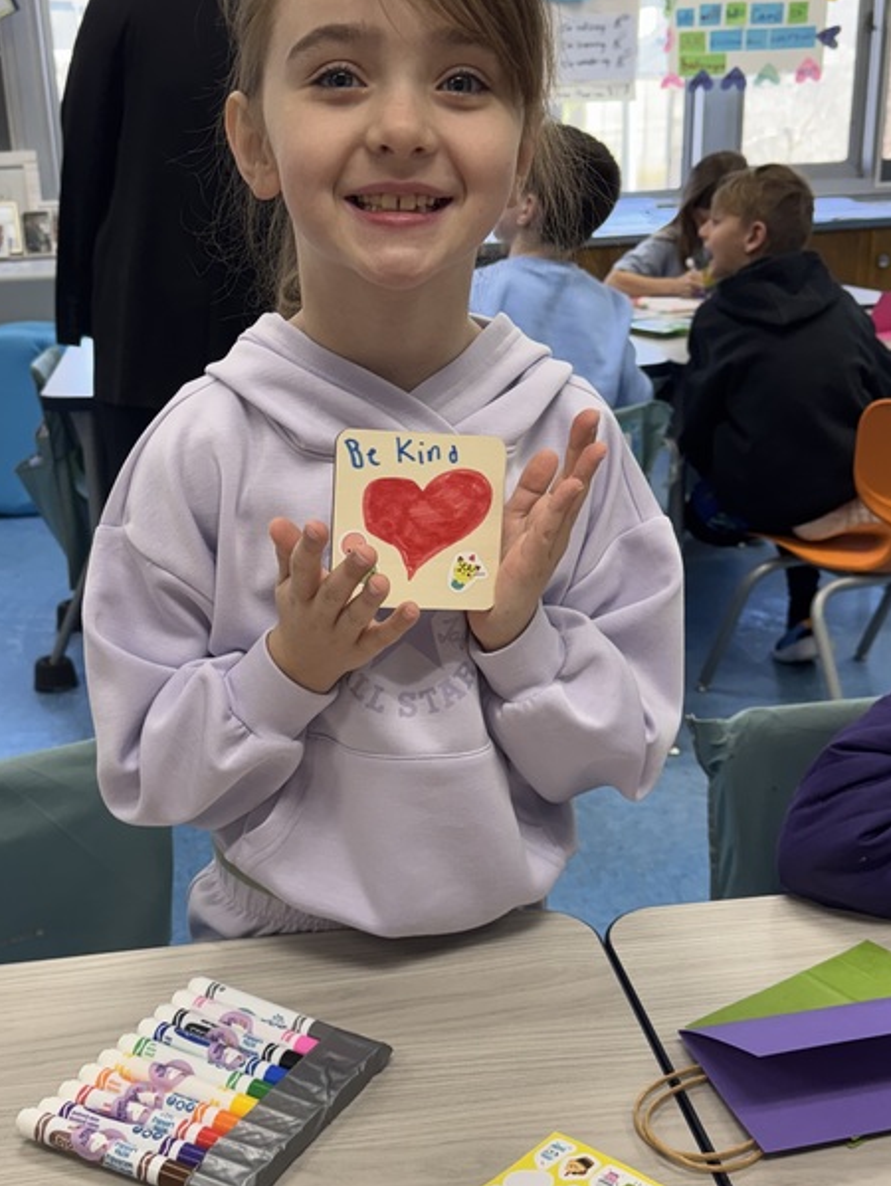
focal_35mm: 41
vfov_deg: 45.6
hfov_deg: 35.1
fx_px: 1406
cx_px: 368
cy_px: 681
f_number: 1.78
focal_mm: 6.76
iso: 125
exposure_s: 1/120
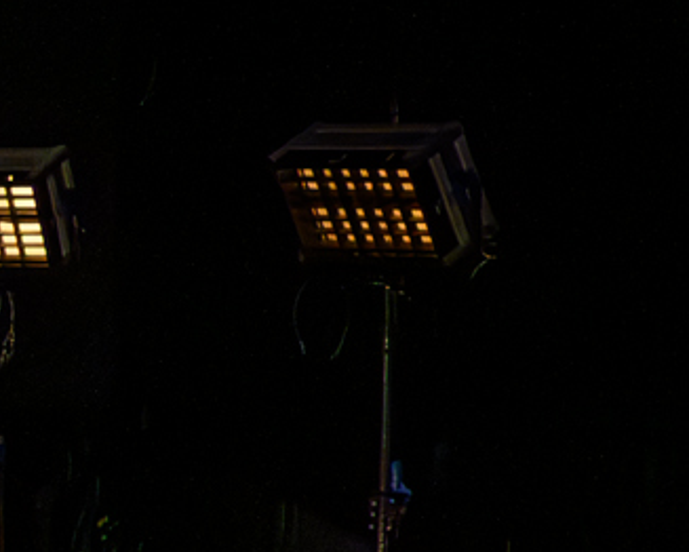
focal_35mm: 263
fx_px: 5366
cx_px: -1768
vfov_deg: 5.9
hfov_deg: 6.4
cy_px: 602
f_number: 4
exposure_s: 1/320
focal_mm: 37
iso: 3200
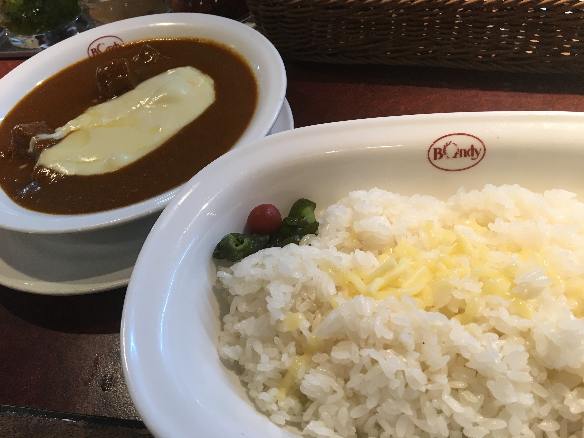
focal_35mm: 29
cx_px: 292
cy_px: 219
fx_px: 489
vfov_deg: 48.2
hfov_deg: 61.7
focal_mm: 4.15
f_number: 2.2
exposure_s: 1/33
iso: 32
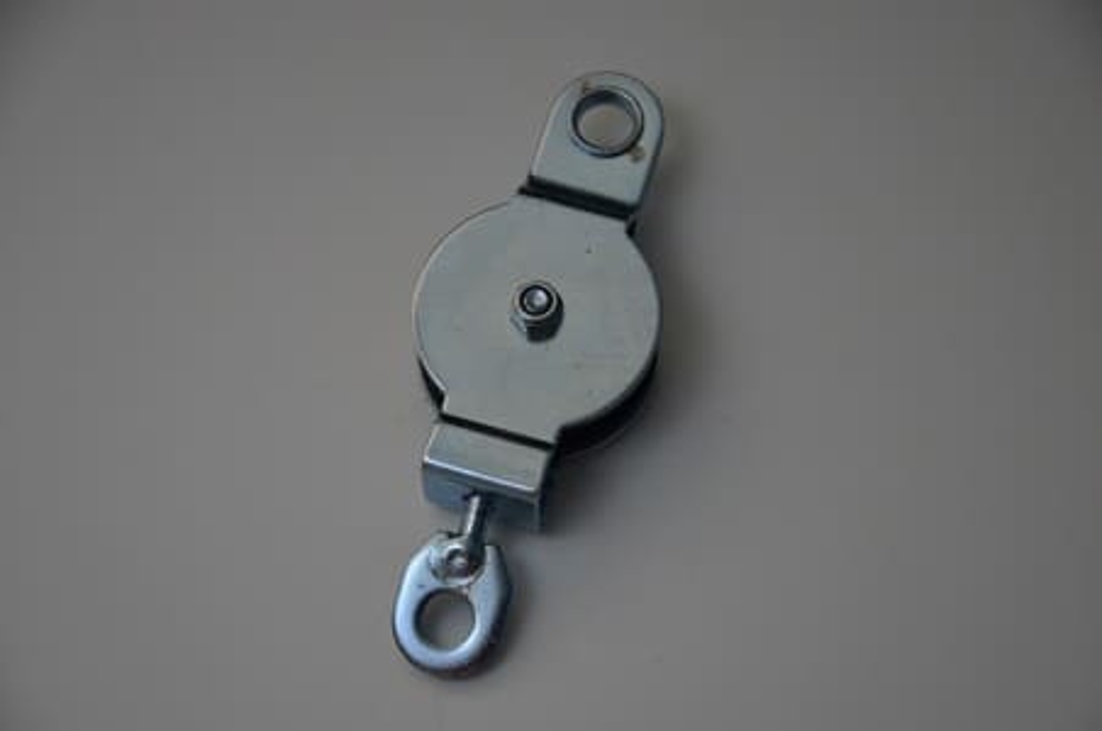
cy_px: 366
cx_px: 551
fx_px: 3210
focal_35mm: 105
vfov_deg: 13.0
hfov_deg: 19.5
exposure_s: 1/200
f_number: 5.3
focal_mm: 70
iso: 800
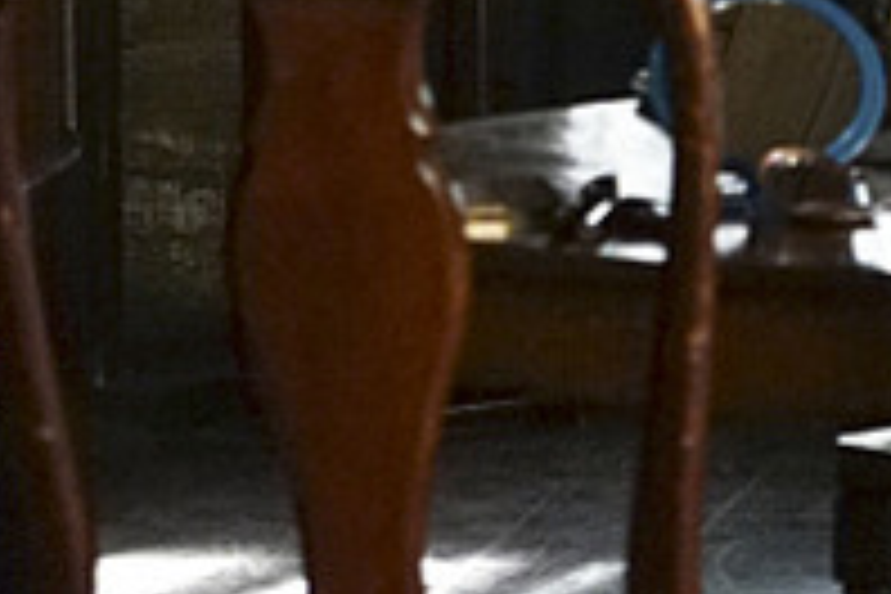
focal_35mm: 405
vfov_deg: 3.4
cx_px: 216
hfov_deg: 5.1
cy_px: -441
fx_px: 10023
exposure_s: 1/60
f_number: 6.3
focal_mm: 103
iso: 10000
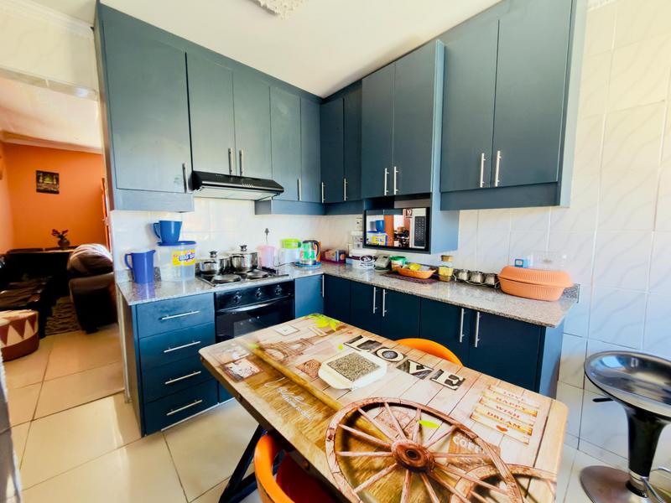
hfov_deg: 102.1
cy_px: 252
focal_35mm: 14
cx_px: 336
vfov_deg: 85.7
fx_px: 271
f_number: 2.2
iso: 320
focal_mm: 2.2
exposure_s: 1/30
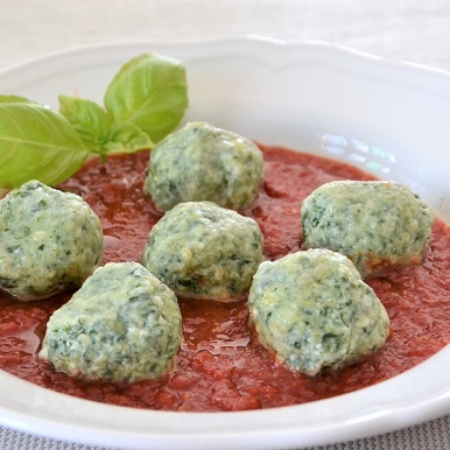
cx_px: 223
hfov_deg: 16.9
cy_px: 226
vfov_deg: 16.9
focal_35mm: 103
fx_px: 1515
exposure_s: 1/200
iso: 3200
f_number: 7.1
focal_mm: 52
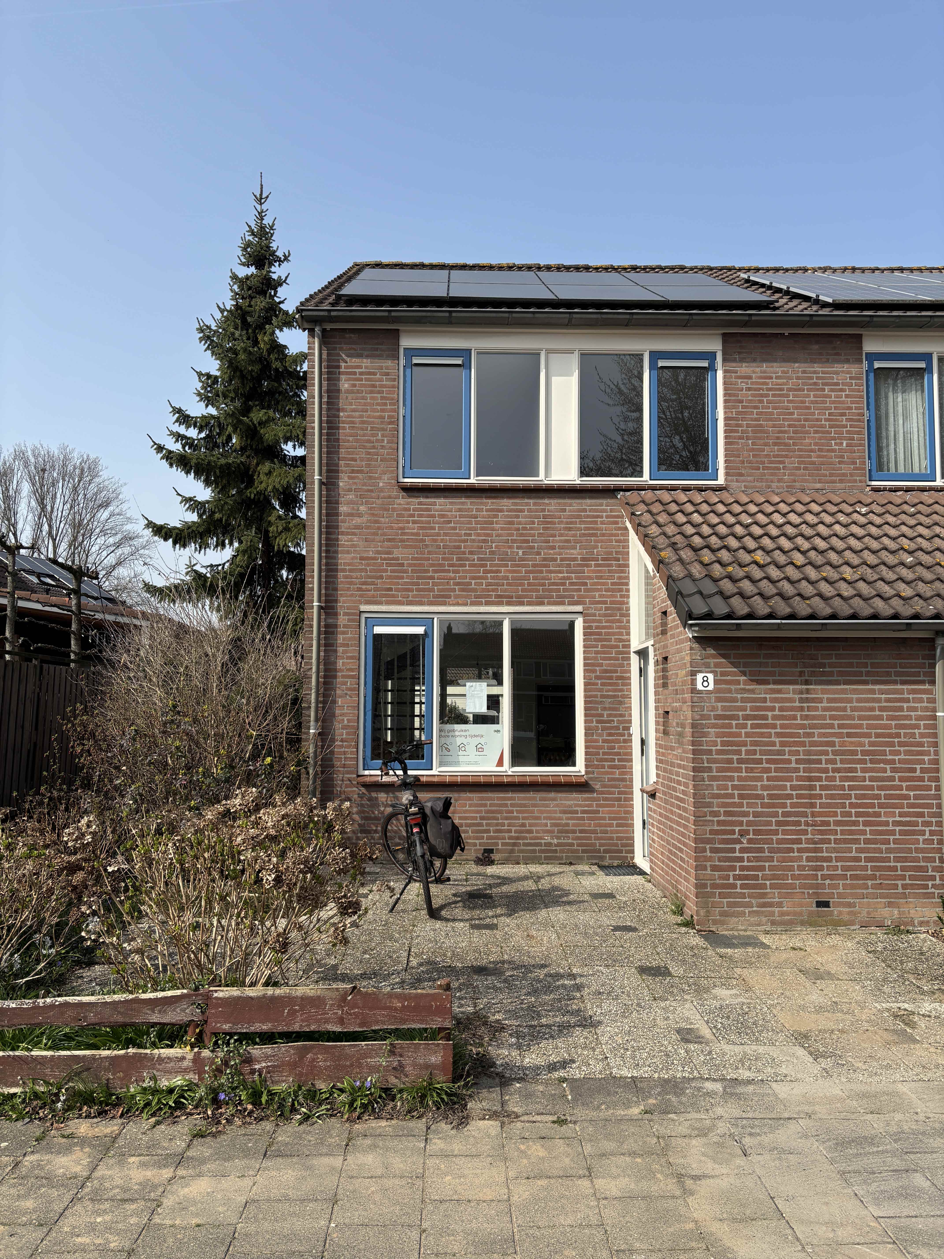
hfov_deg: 53.1
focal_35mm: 26
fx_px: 945
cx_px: 472
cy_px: 630
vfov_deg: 67.3
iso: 50
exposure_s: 1/2571
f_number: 1.6
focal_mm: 5.96
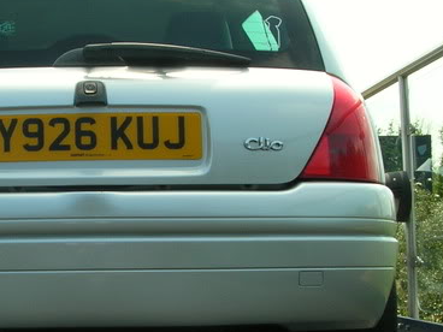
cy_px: 180
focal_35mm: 76
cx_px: 76
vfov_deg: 19.4
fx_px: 973
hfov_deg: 25.1
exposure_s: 1/144
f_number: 5.6
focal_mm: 5.8
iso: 50
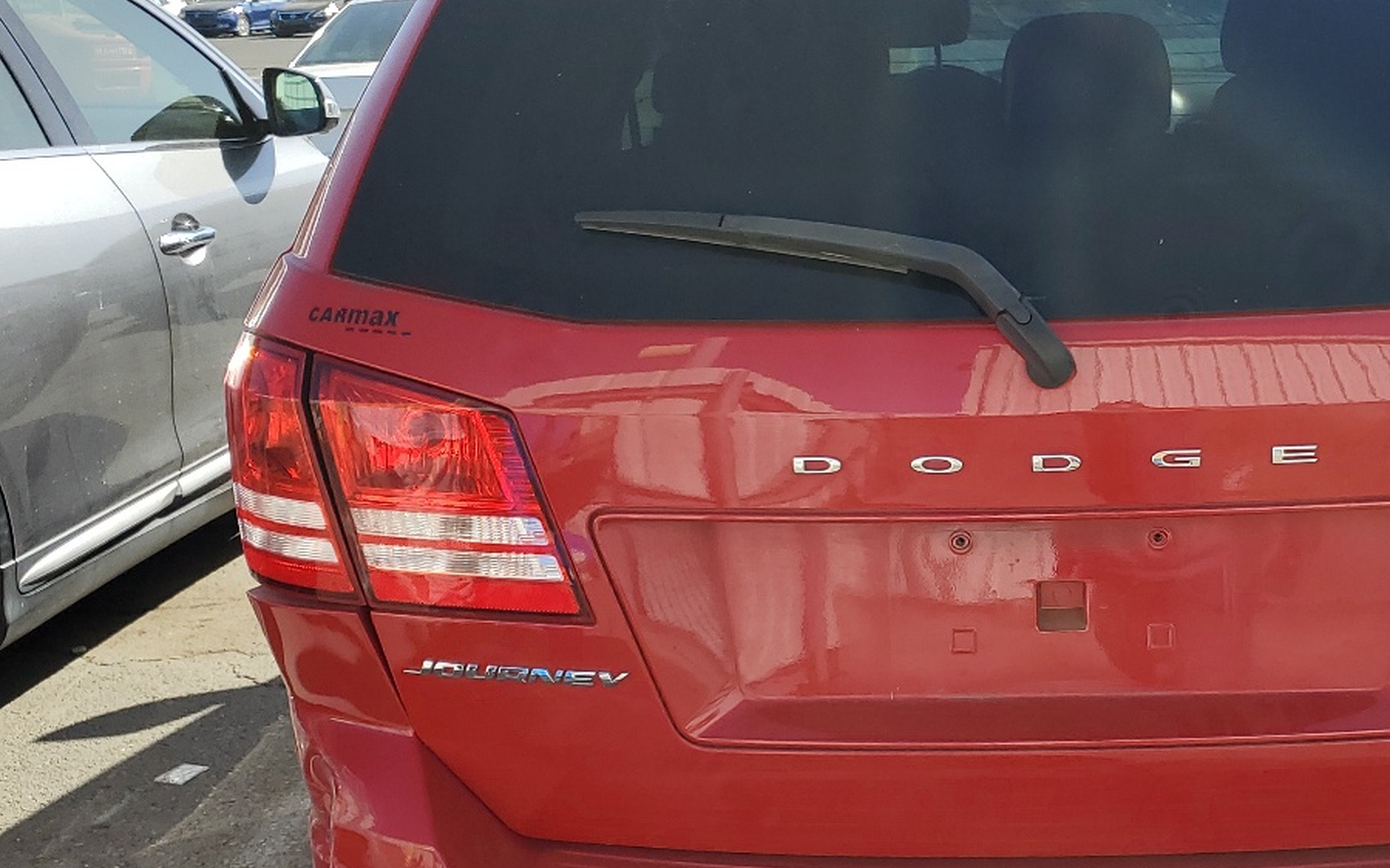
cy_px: 480
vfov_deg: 26.3
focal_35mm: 49
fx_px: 1856
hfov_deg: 39.6
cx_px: 1092
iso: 50
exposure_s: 1/2000
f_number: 1.5
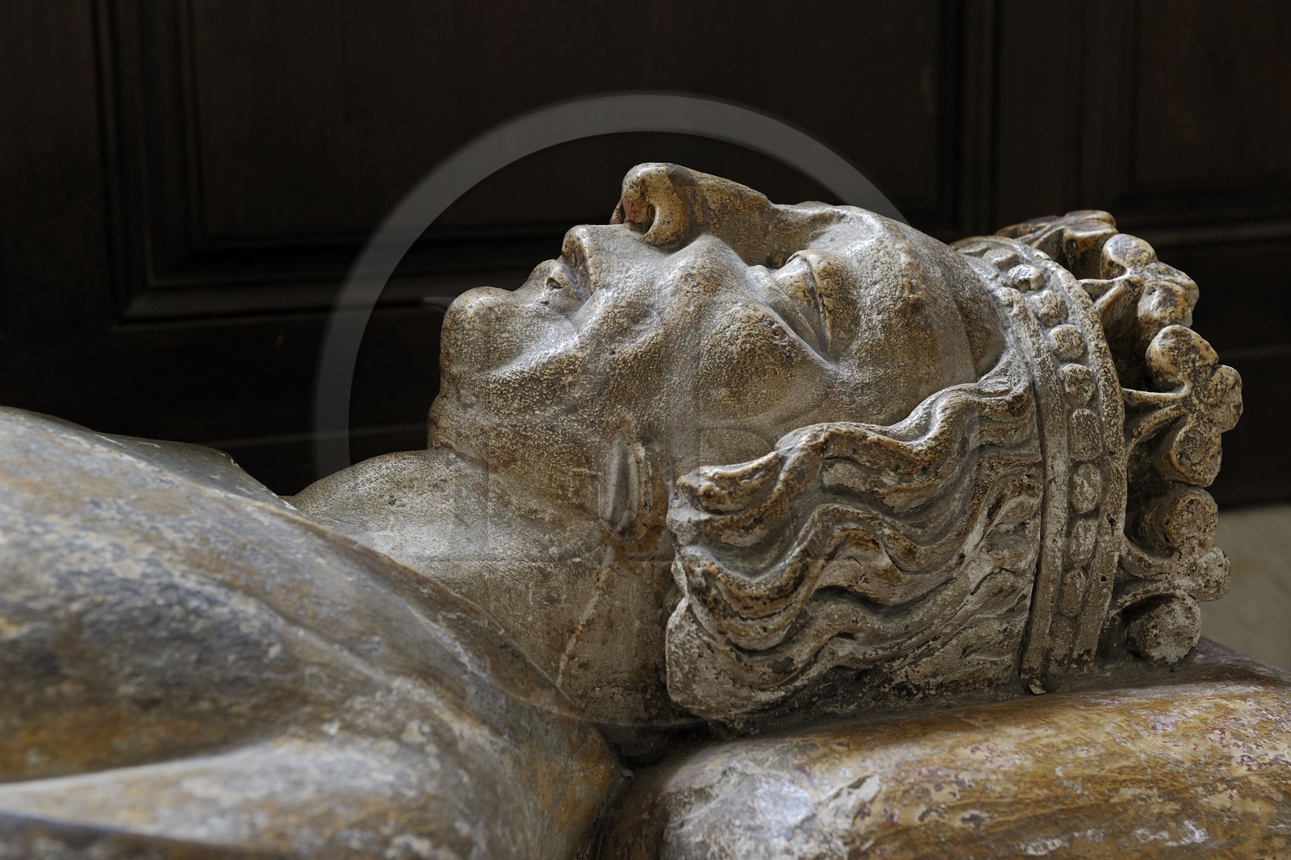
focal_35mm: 60
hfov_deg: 33.4
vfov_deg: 22.6
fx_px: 2151
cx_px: 646
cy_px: 430
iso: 800
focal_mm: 60
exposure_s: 1/2
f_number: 7.1
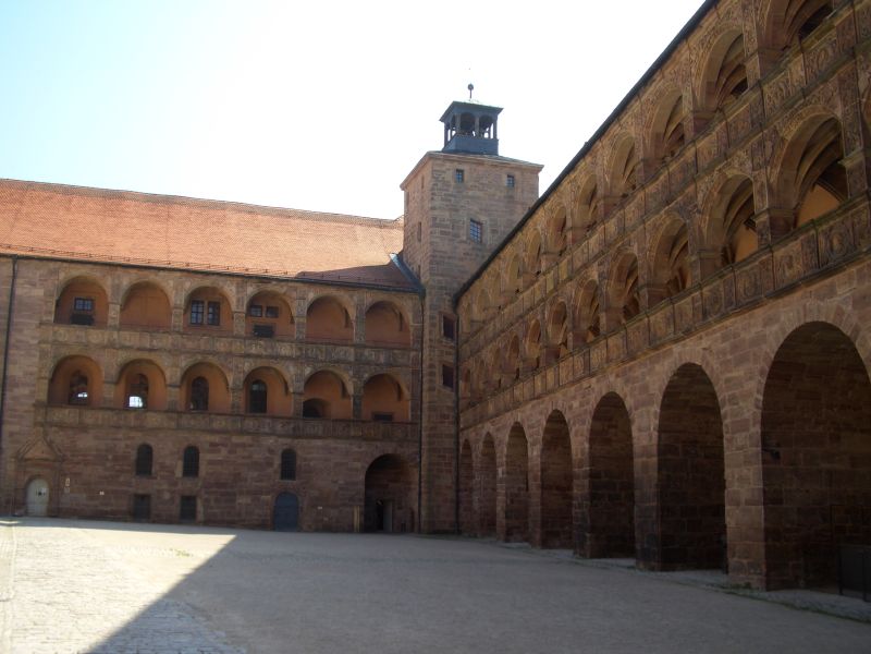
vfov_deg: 40.7
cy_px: 327
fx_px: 881
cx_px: 436
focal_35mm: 35
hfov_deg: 52.6
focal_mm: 5.8
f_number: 4.3
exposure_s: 1/160
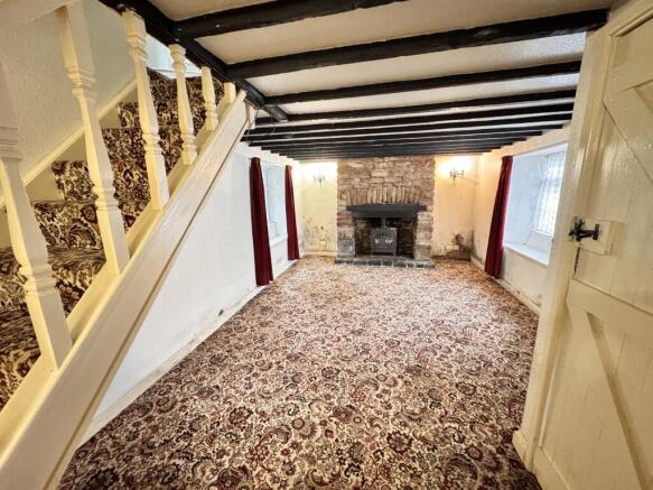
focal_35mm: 14
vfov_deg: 85.7
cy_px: 245
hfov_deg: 102.1
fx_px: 264
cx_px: 326
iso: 1250
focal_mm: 2.22
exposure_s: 1/25
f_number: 2.2
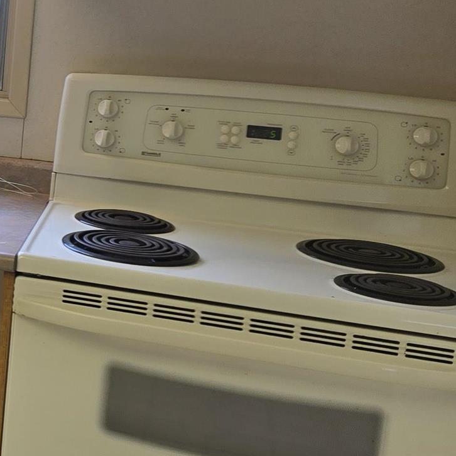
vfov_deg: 20.0
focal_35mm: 86
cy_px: 119
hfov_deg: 15.4
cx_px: -498
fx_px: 1282
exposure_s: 1/120
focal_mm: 6.3
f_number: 1.7
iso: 40
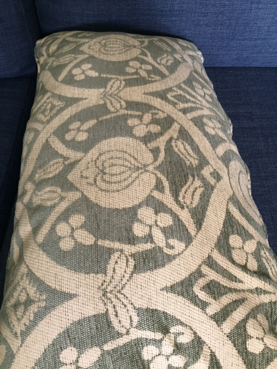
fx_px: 309
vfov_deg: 61.7
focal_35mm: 29
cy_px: 184
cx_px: 138
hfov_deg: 48.2
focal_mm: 4.15
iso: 200
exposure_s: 1/33
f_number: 2.2
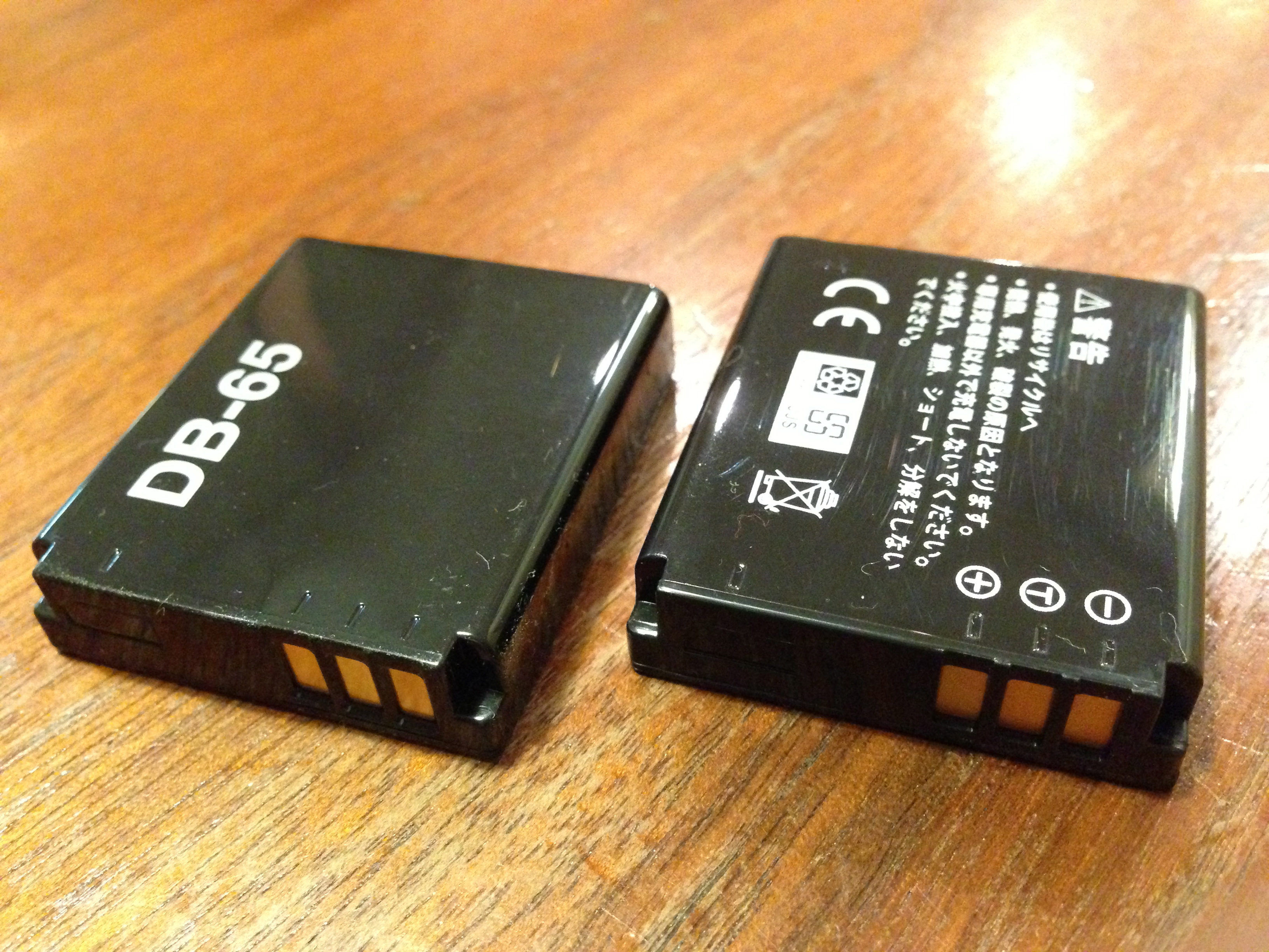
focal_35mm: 33
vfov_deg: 42.9
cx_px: 634
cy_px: 476
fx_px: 1210
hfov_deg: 55.4
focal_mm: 4.13
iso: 800
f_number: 2.4
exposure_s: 1/15
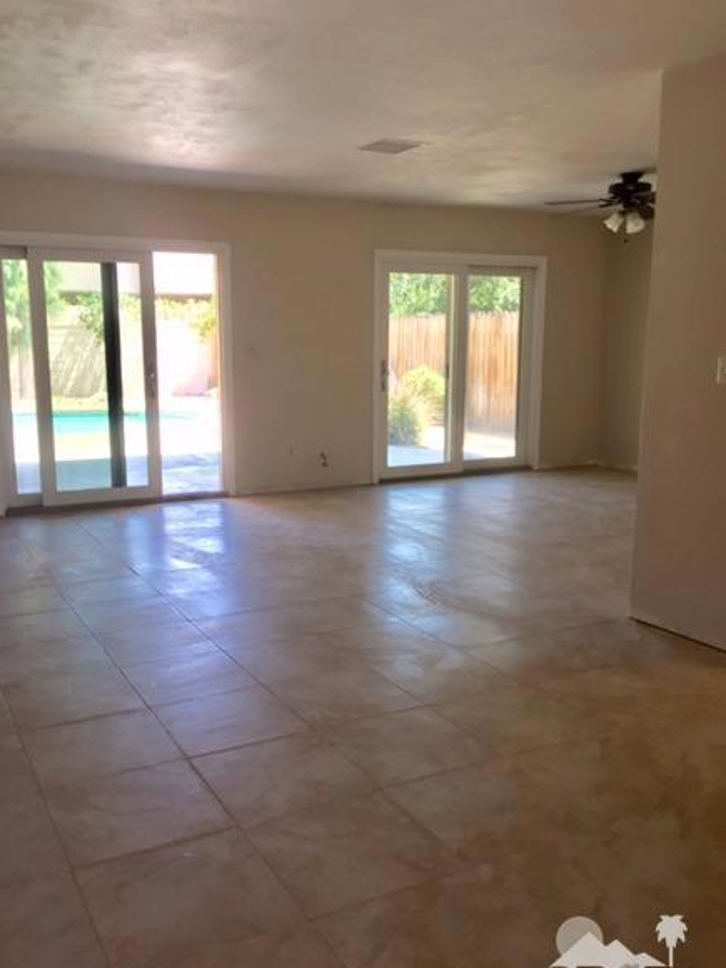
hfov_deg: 44.1
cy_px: 507
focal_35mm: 32
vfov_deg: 56.8
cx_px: 330
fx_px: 895
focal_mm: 4.15
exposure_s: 1/60
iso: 40
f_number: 2.2
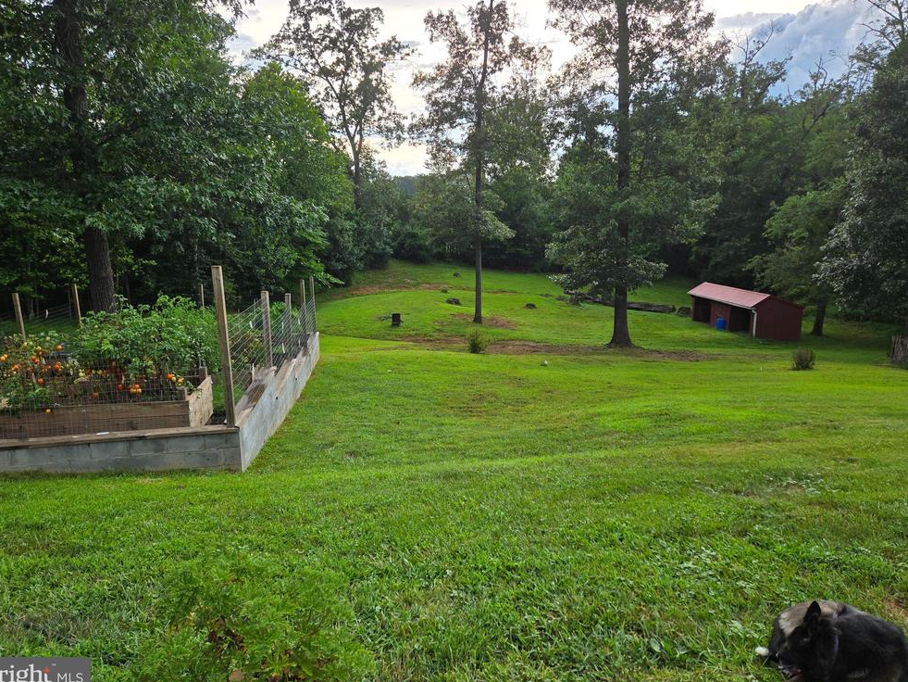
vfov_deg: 56.8
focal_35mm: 24
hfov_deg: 71.6
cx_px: 449
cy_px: 339
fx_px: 630
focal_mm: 5.4
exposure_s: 1/180
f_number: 1.8
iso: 64
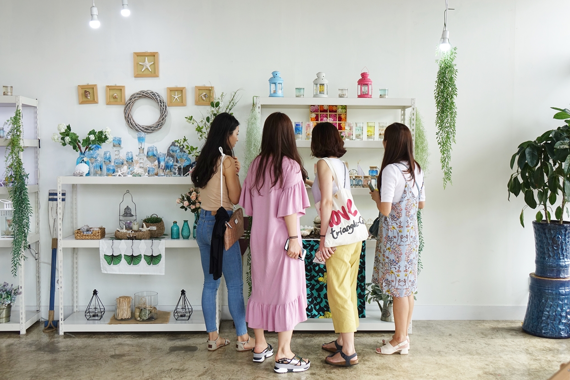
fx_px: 633
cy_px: 190
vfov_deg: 33.4
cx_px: 285
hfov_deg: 48.5
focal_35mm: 40
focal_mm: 14.53
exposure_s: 1/160
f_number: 2.8
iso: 100
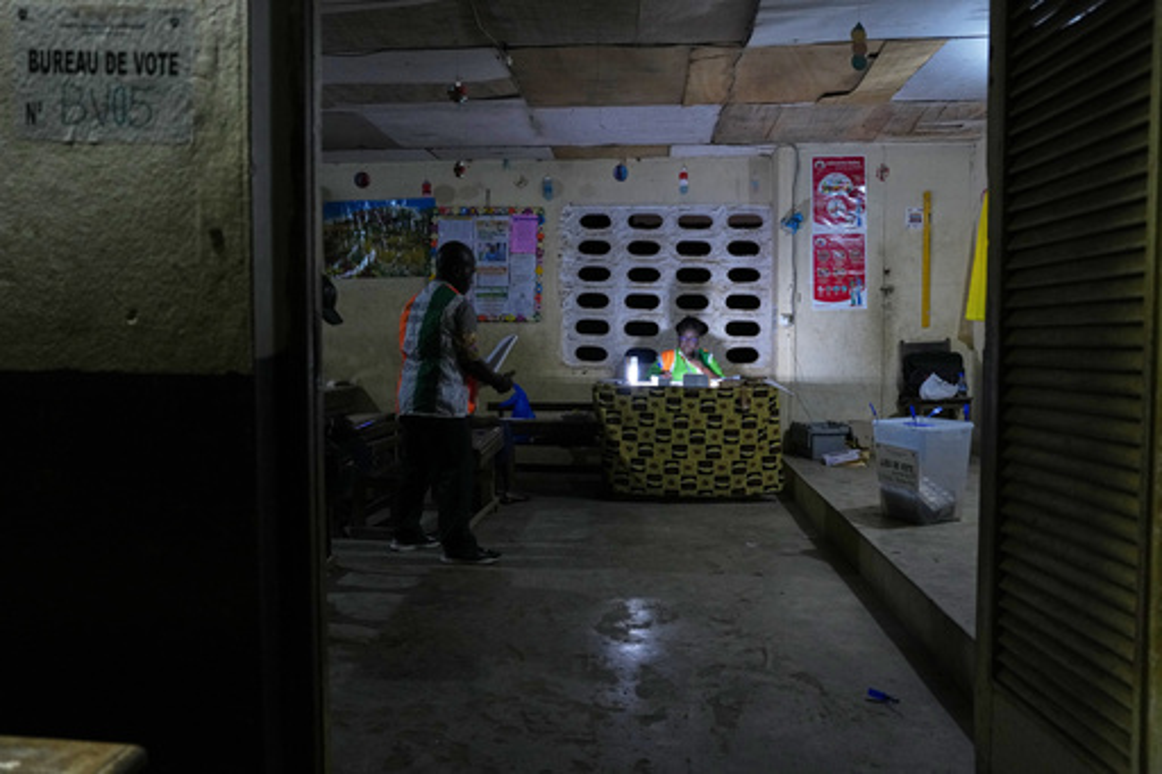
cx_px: 581
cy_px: 387
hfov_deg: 65.5
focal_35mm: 28
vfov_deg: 46.4
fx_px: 903
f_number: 2.8
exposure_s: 1/125
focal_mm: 28
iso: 2000
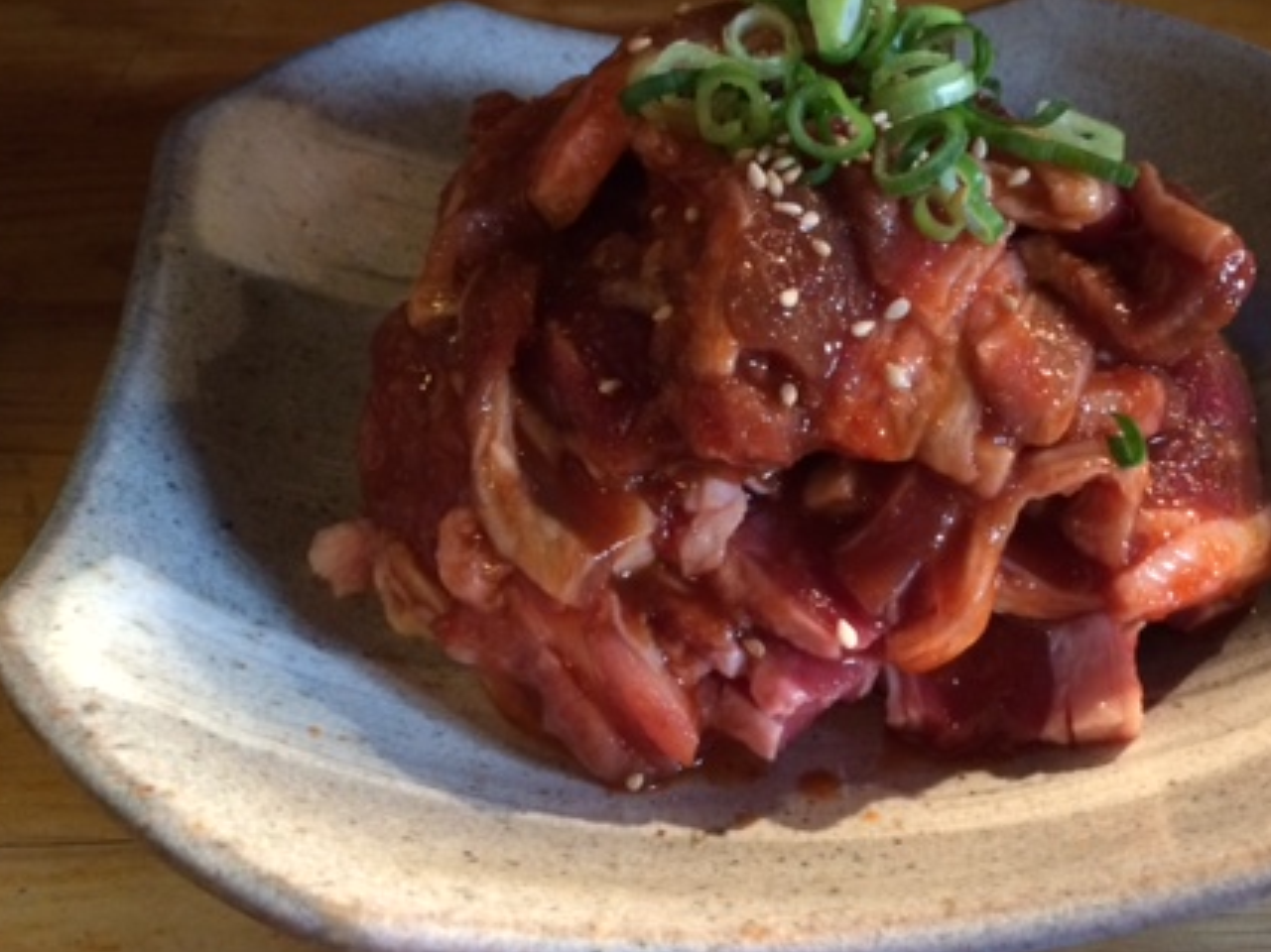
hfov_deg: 41.5
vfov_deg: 32.1
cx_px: 860
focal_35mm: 45
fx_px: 1652
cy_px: 375
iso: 320
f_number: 2.2
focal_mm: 4.12
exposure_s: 1/24
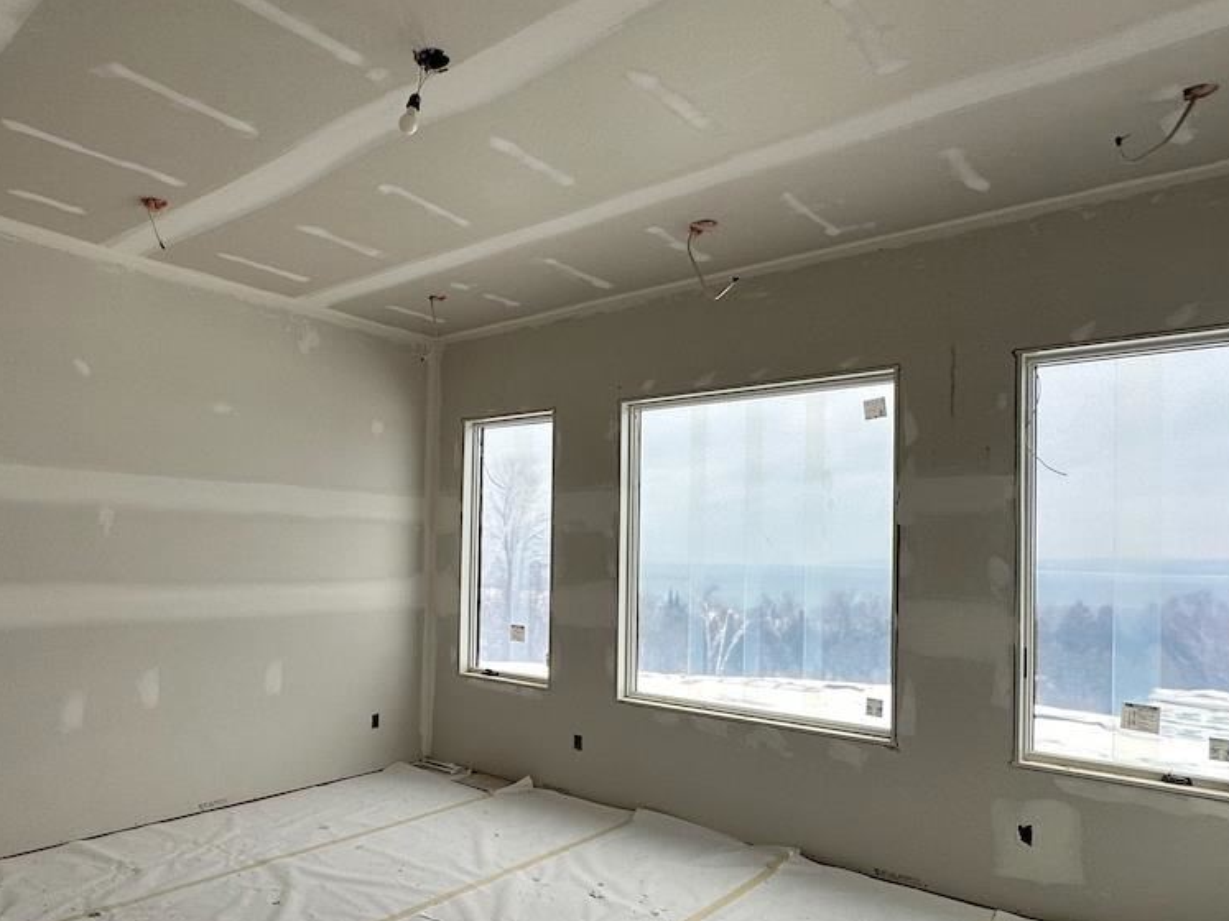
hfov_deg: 69.6
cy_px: 538
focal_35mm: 24
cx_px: 411
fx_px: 852
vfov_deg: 56.5
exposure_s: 1/120
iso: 100
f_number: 2.2
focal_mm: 2.22
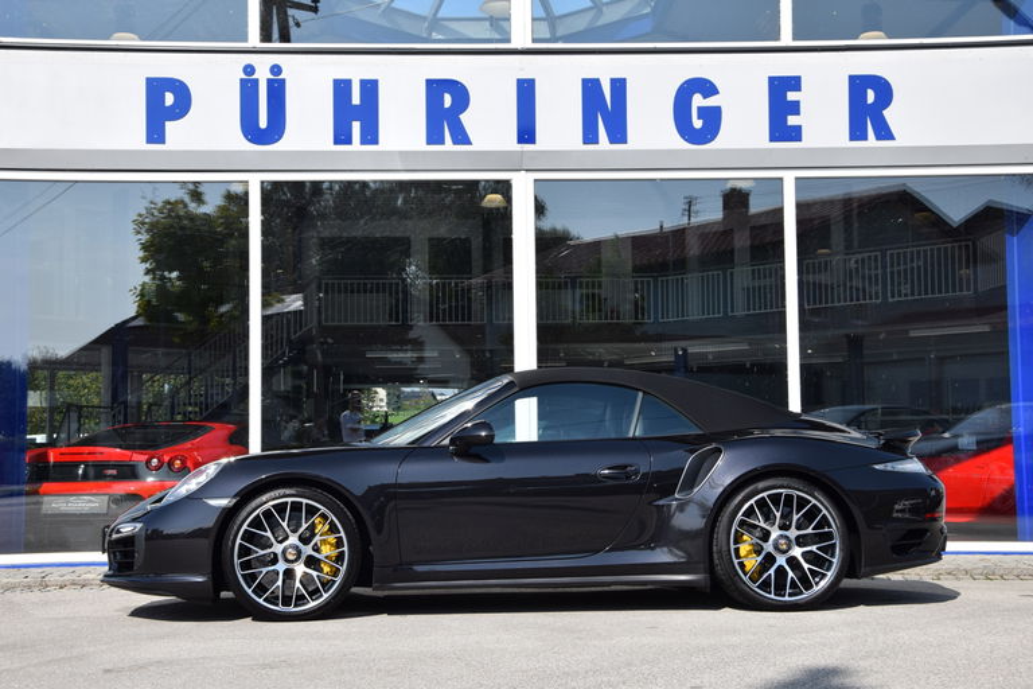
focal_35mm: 52
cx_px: 516
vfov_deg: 25.8
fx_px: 1506
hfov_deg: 37.9
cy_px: 344
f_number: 10
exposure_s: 1/400
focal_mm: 35
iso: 200
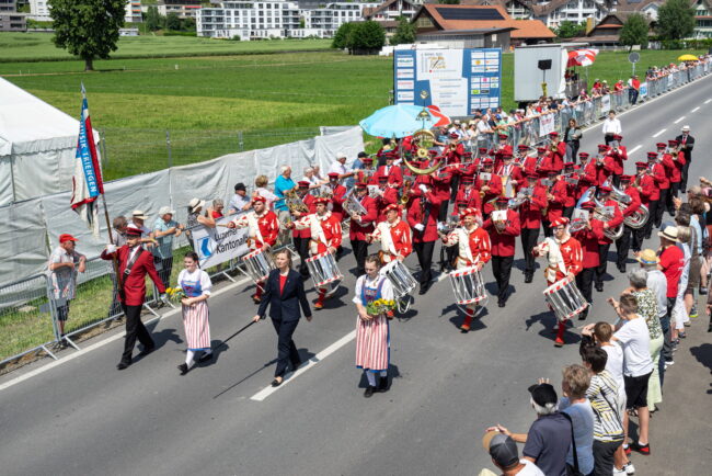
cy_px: 238
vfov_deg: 31.2
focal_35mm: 43
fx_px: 851
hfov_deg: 45.4
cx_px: 356
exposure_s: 1/250
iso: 100
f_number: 13
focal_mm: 43
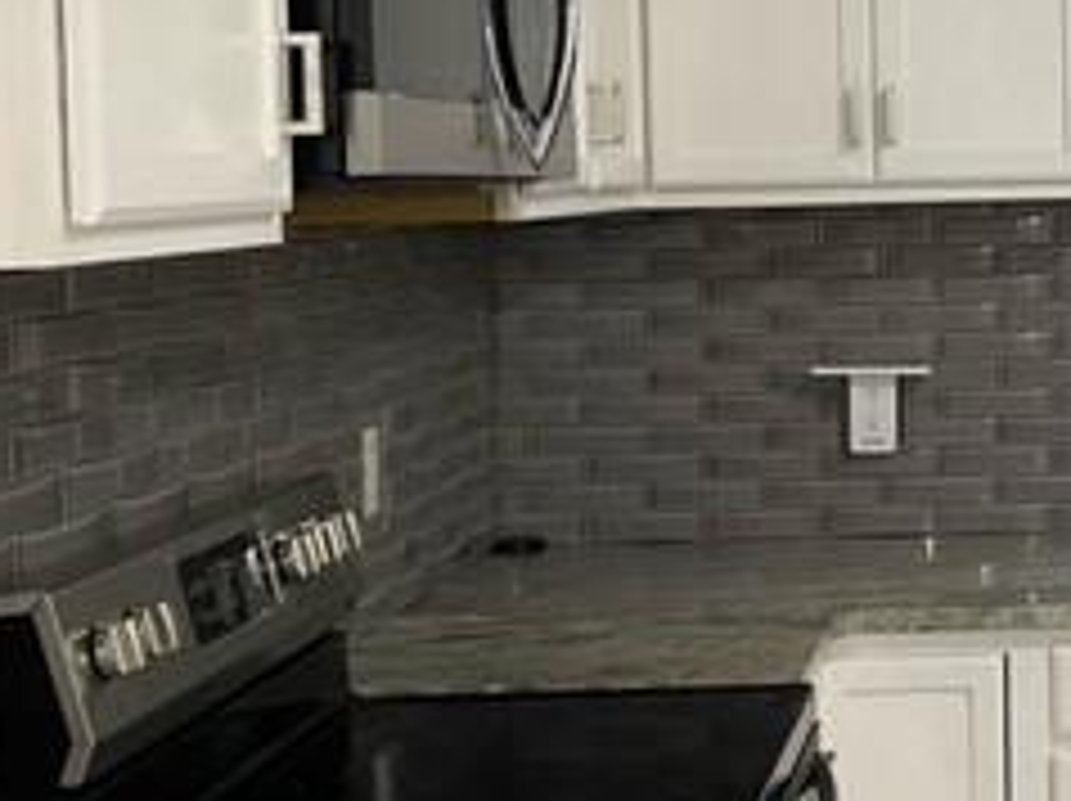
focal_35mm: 70
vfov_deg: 20.9
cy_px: 279
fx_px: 2164
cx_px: 1125
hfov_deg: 26.0
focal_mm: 4.25
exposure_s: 1/60
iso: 500
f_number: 1.8
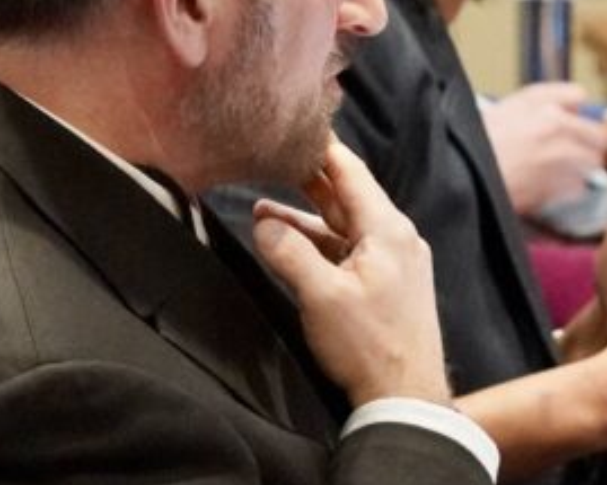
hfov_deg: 4.9
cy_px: -26
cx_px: 903
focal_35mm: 392
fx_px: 7036
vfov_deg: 3.9
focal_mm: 73
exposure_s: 1/125
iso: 6400
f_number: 5
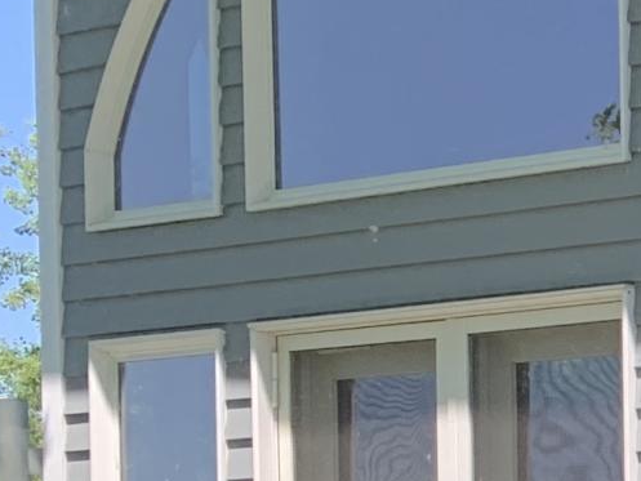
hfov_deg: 9.7
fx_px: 2908
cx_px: 1902
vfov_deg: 9.1
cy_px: 852
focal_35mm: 157
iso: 25
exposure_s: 1/378
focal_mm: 4.25
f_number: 1.8
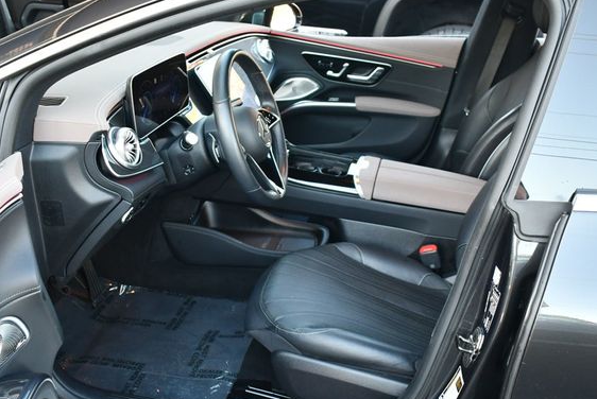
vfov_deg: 32.7
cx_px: 288
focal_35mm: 41
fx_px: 681
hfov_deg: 47.4
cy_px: 224
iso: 800
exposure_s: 1/160
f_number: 3.5
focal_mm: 18
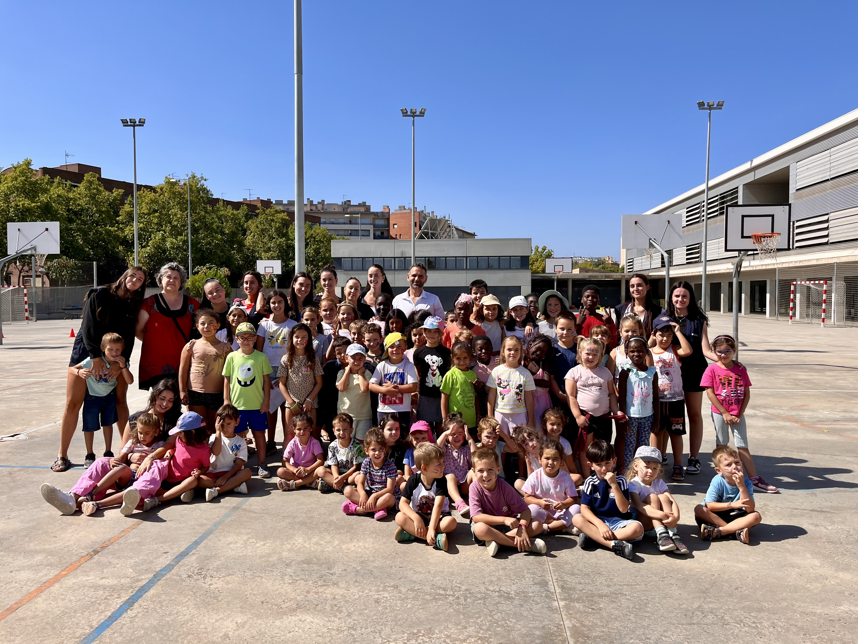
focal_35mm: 26
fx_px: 644
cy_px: 322
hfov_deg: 67.3
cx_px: 429
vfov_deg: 53.1
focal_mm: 5.1
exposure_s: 1/3413
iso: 50
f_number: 1.6
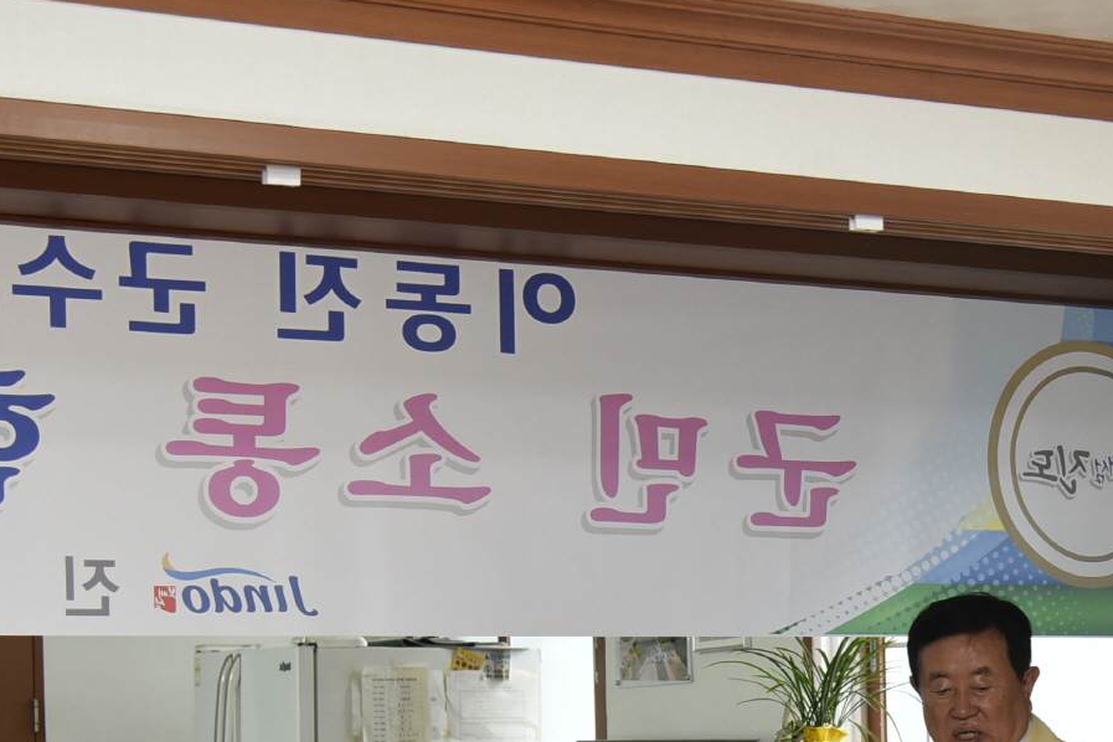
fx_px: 2751
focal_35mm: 89
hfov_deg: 22.4
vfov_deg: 15.0
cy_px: 795
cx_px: 972
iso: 800
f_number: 4.5
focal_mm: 38
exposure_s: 1/125
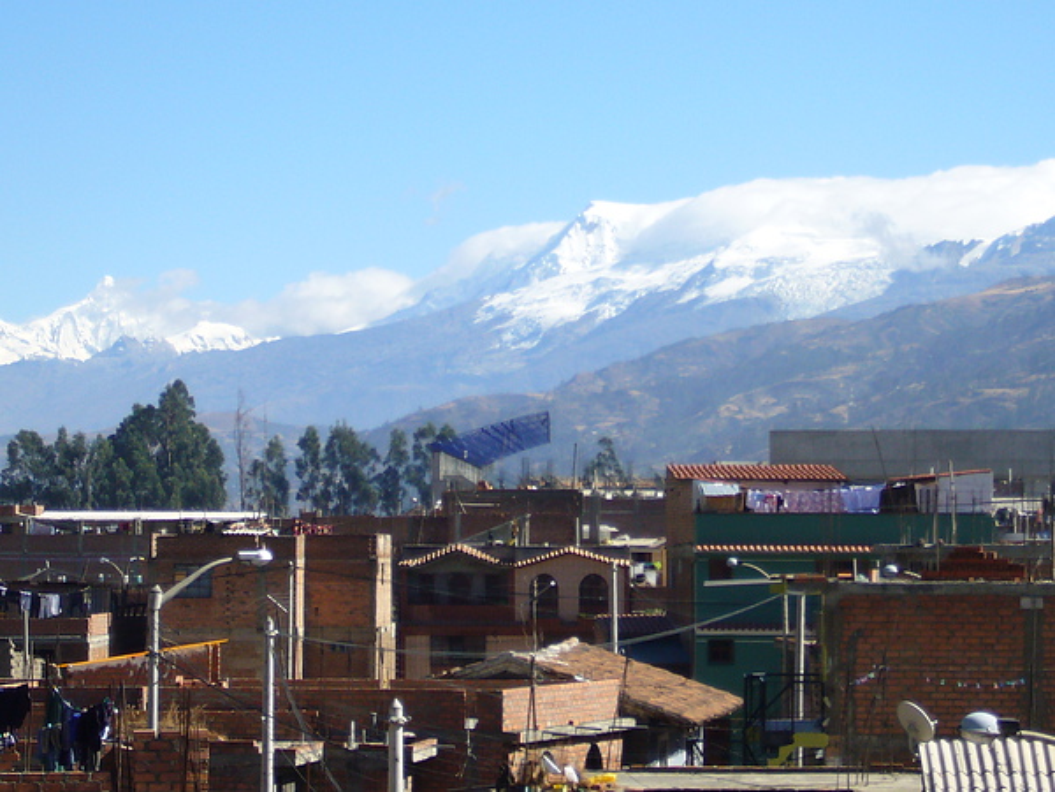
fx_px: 4328
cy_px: 396
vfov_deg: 10.4
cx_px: 528
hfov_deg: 13.9
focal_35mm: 142
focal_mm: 16.8
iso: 80
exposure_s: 1/320
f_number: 5.6
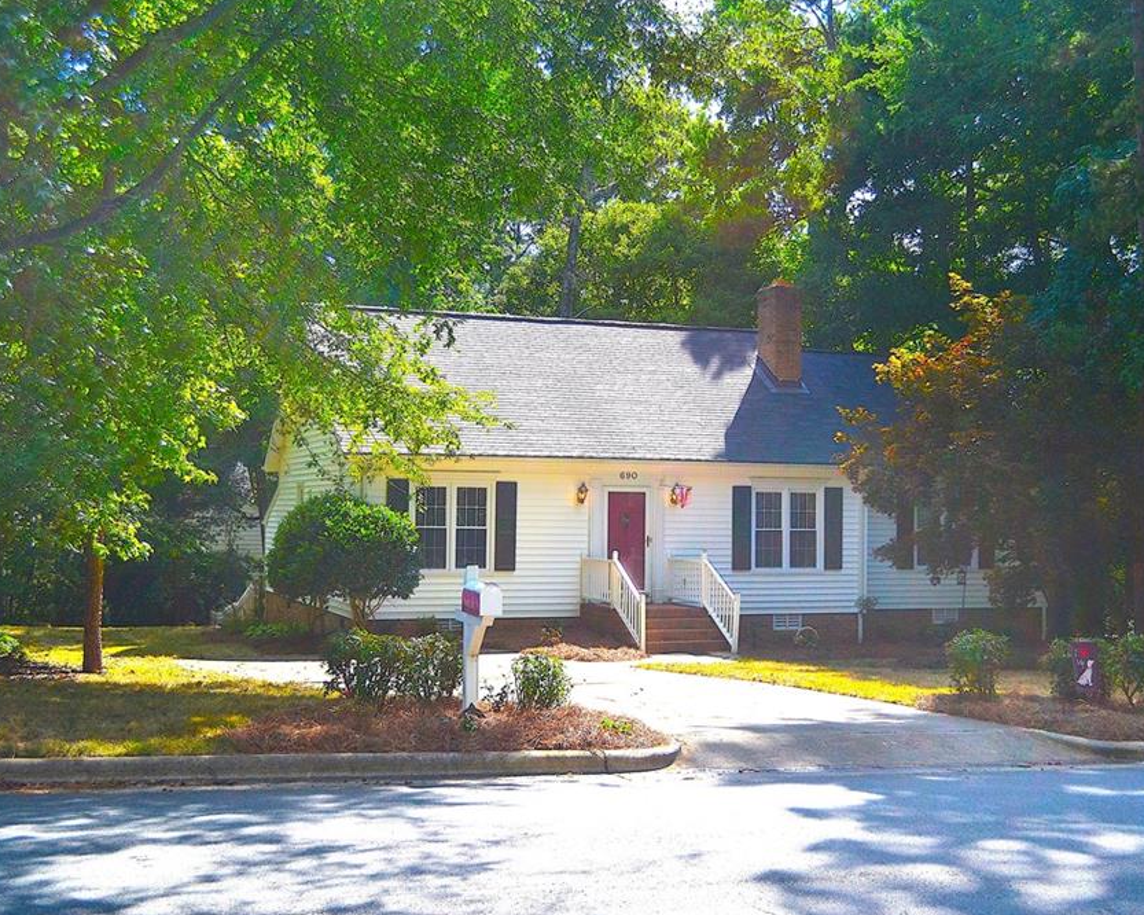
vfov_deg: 33.4
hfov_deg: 41.1
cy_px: 460
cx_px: 652
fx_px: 1523
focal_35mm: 45
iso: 400
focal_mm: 26
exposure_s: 1/1000
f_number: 4.5
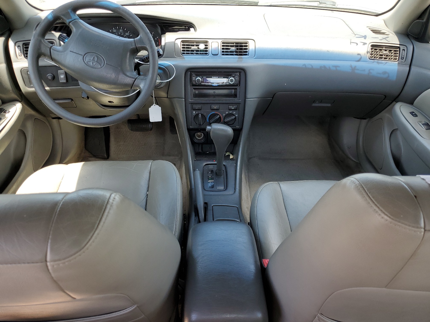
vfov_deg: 53.1
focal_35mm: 26
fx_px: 323
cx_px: 215
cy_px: 161
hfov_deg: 67.3
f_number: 1.5
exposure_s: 1/312
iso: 50
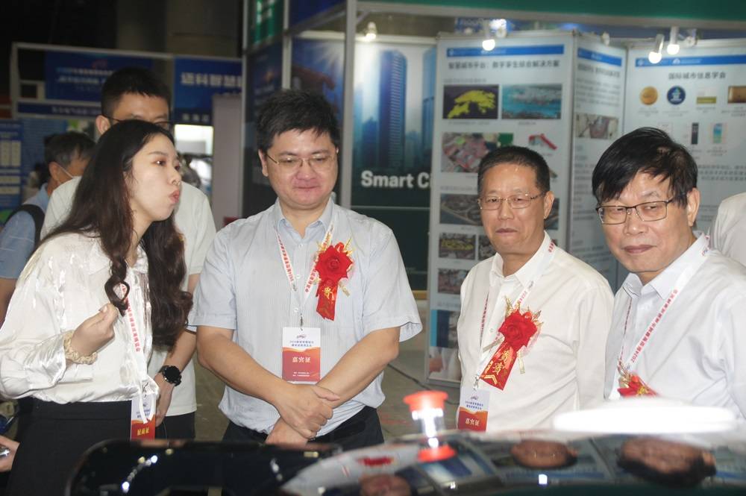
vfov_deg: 22.6
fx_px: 1242
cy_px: 248
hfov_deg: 33.4
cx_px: 373
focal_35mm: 60
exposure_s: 1/125
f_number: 4.5
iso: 500
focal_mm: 40
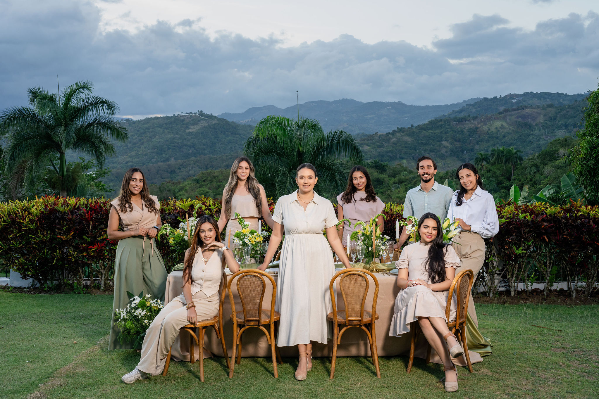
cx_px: 300
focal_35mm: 42
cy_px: 200
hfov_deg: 46.4
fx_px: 699
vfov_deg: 31.9
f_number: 8
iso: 1000
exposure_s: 1/80
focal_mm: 42
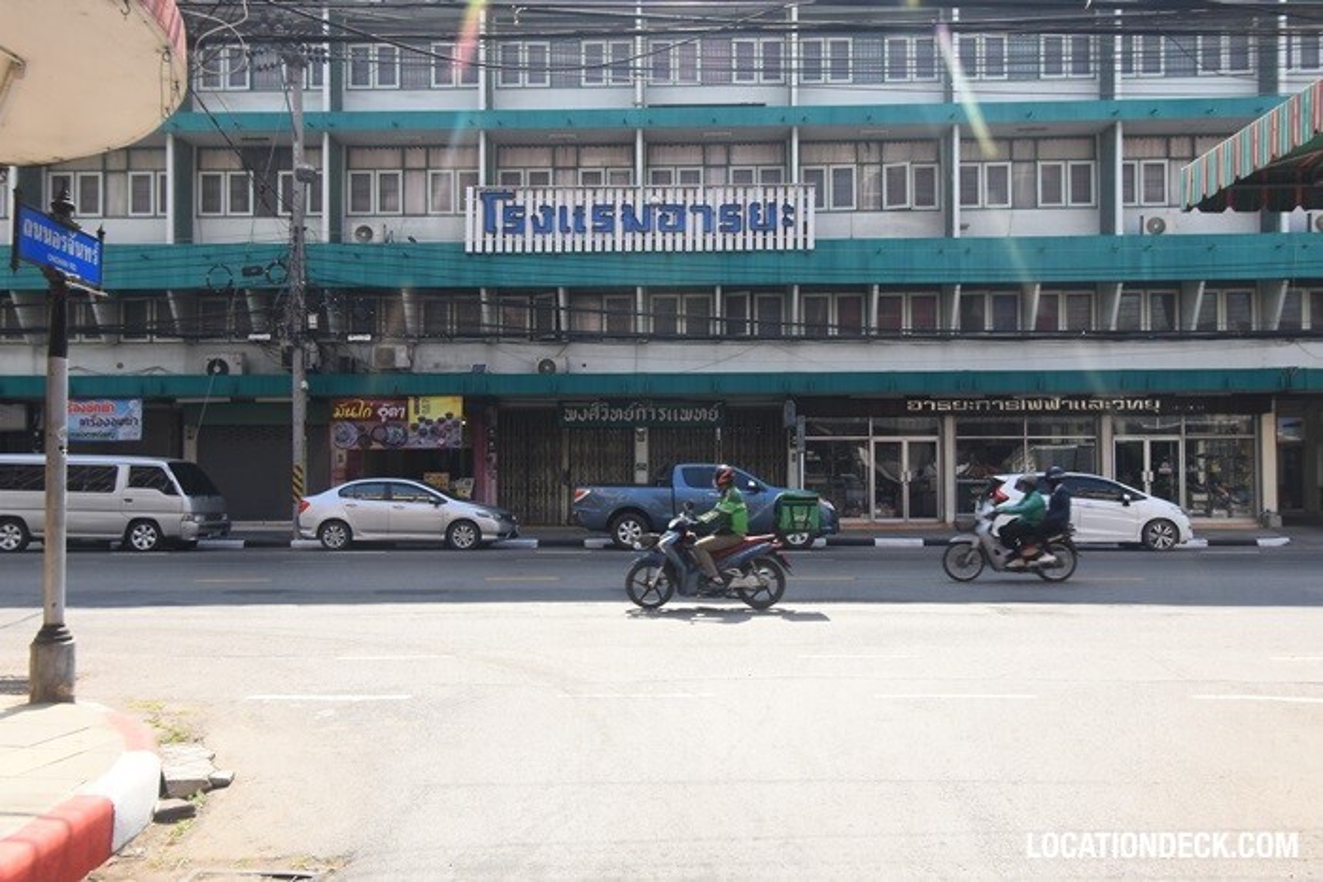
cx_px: 662
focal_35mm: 30
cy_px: 441
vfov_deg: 43.6
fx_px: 1103
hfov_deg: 61.9
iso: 250
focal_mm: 20
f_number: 9
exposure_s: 1/200
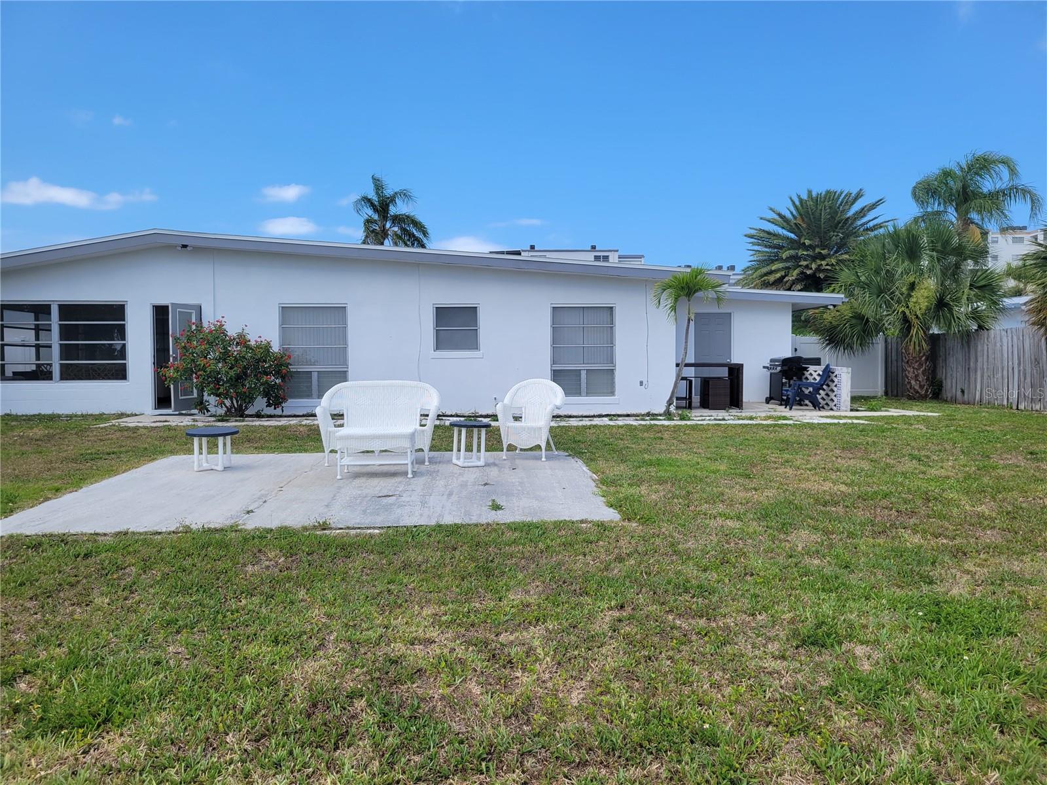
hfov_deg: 67.3
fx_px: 786
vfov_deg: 53.1
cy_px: 392
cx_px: 524
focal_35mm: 26
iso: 40
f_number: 1.8
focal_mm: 5.4
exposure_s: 1/1889
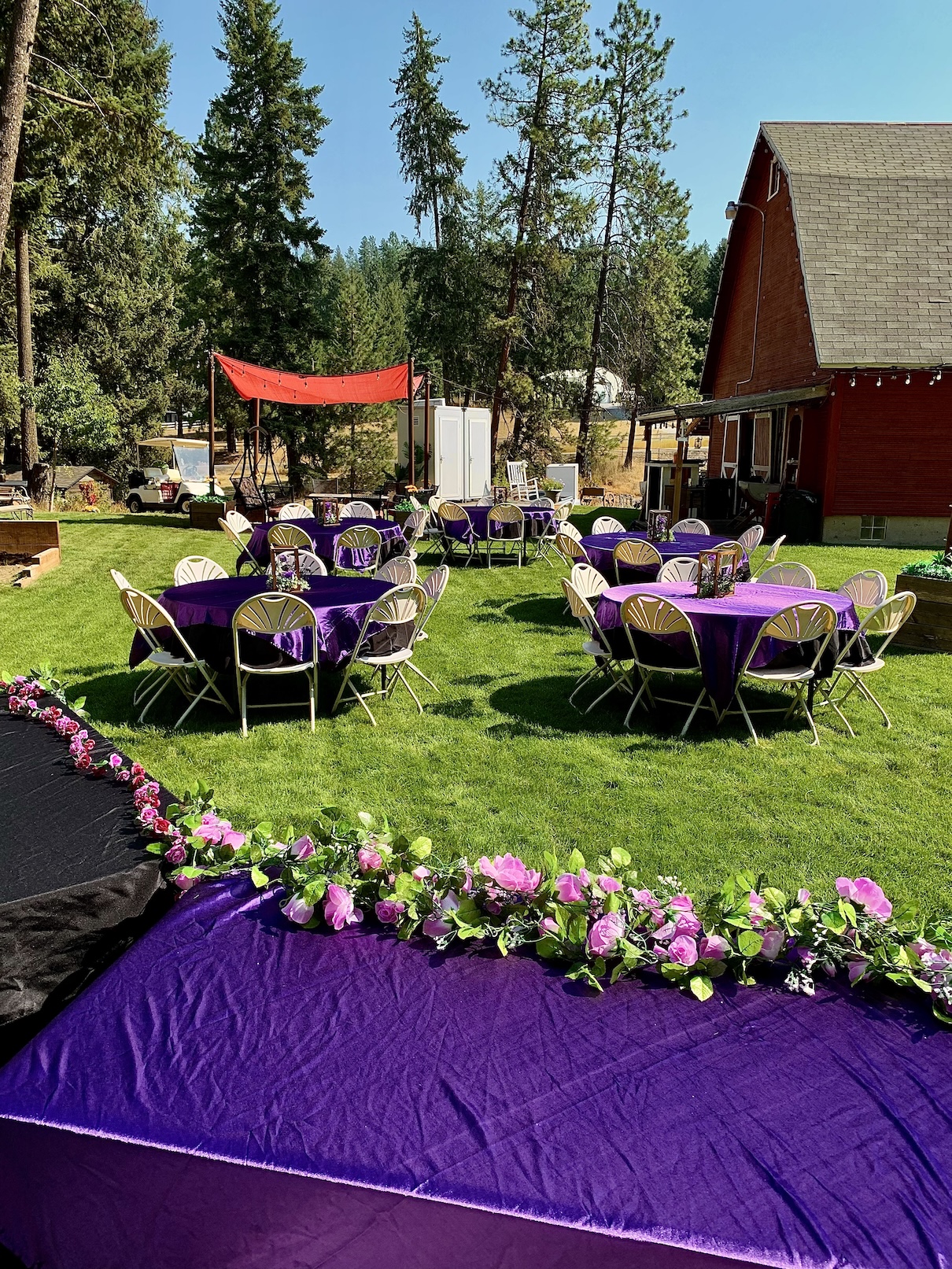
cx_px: 476
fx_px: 953
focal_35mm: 26
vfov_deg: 67.3
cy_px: 634
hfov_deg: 53.1
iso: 25
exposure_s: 1/903
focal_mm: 4.25
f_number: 1.8
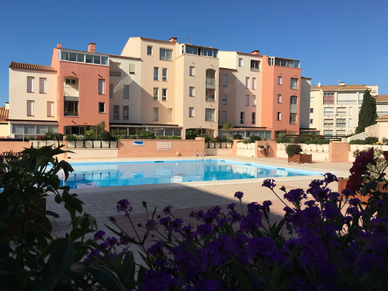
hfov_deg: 61.7
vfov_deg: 48.2
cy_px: 146
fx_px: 325
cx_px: 194
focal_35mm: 29
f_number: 2.2
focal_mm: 4.15
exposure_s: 1/2262
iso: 25
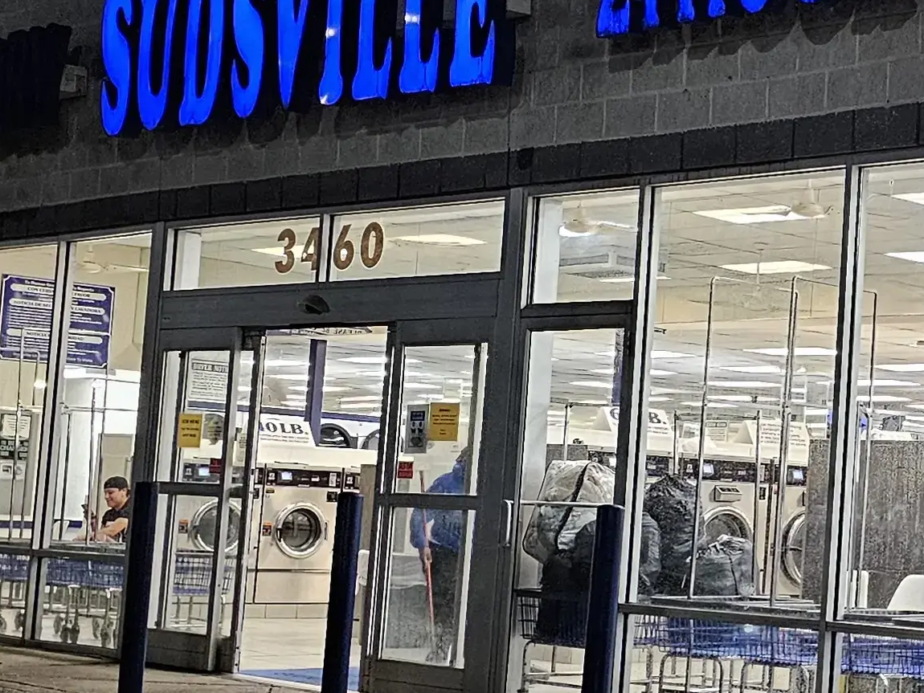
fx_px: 2136
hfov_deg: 23.0
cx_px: 1008
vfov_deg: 18.4
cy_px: 368
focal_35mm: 80
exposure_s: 1/120
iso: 640
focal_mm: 6.3
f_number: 1.7
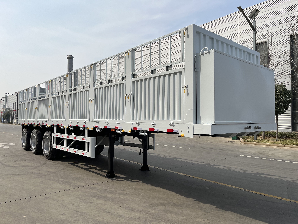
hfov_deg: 67.3
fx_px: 224
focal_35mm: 26
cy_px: 112
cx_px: 149
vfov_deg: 53.1
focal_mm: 5.1
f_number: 1.6
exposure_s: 1/4854
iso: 50
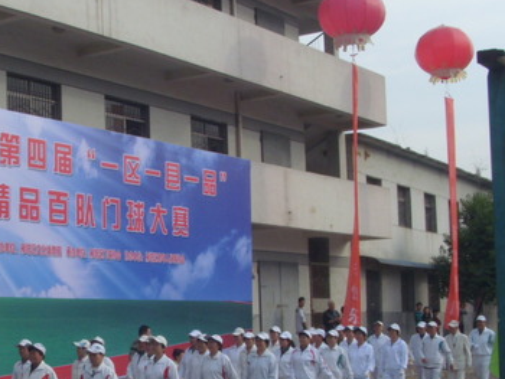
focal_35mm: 72
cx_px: 89
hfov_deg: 26.4
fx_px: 1051
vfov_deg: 20.3
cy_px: 283
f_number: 5.5
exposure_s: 1/250
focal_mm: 6
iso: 80
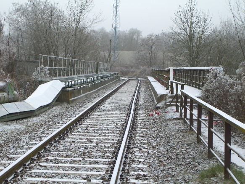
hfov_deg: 20.7
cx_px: 122
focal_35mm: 95
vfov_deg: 15.6
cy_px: 92
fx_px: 672
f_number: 4.8
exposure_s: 1/100
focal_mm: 19.7
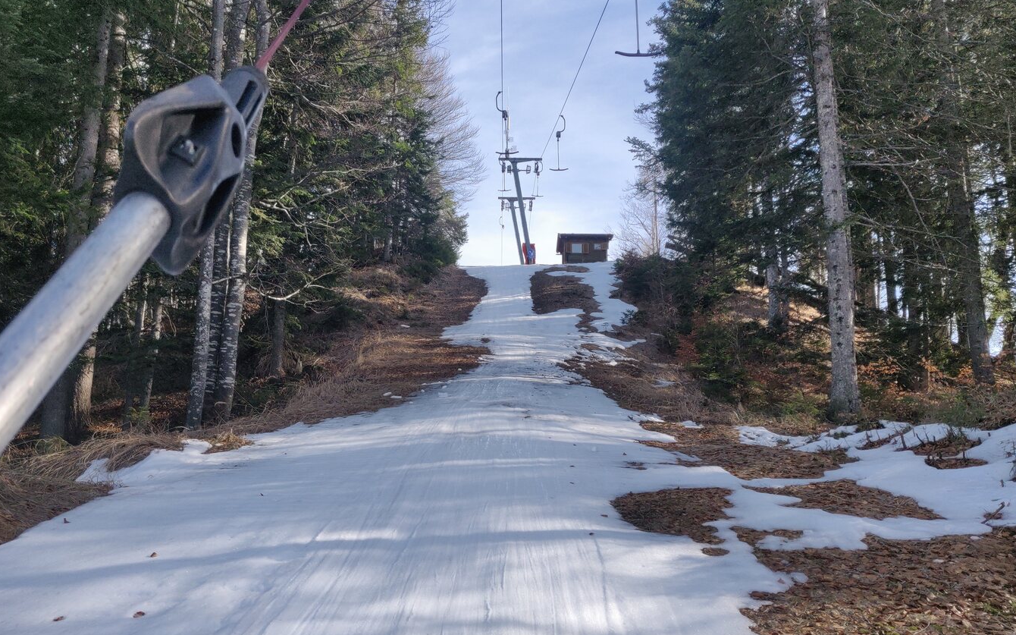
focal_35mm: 27
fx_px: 747
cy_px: 335
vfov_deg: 46.0
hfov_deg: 68.4
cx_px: 514
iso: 100
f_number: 1.7
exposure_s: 1/885
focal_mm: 4.25
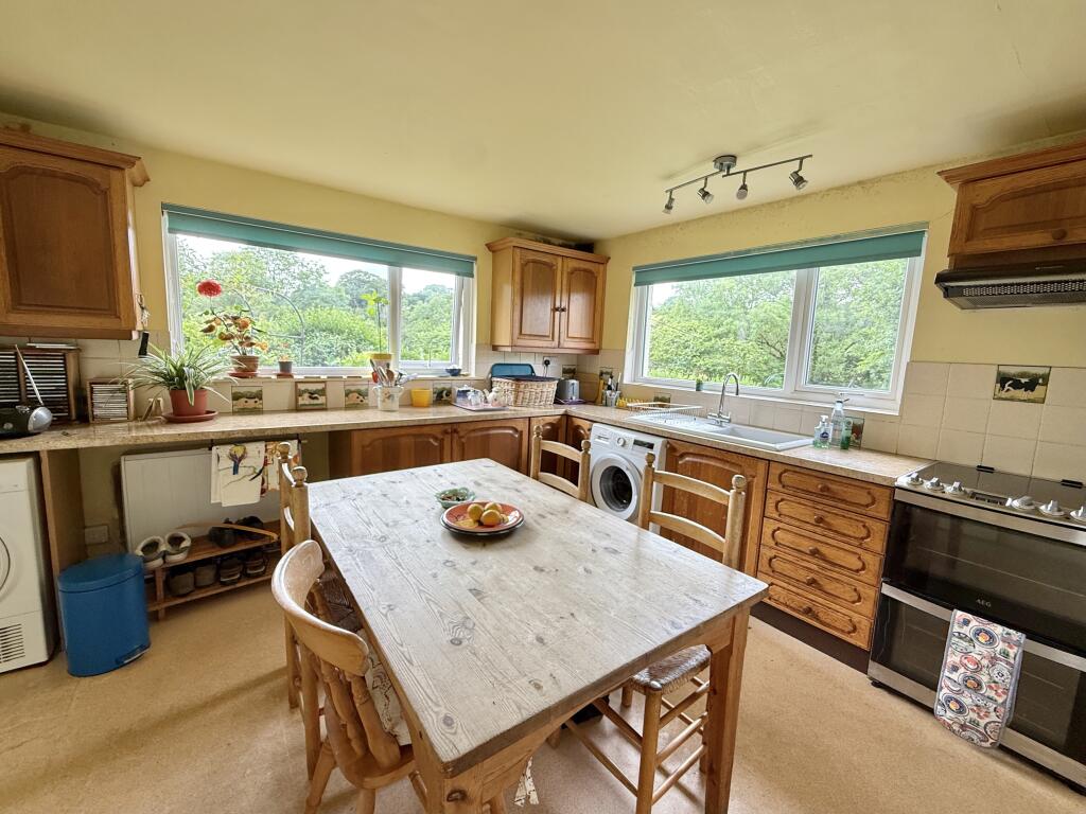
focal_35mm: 14
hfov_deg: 102.1
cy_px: 407
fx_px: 439
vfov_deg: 85.7
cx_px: 543
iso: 160
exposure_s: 1/99
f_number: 2.2
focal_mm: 2.22
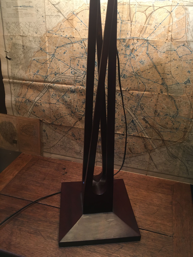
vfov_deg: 61.7
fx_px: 216
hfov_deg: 48.2
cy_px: 128
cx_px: 96
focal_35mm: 29
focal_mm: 4.15
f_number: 2.2
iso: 200
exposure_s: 1/33
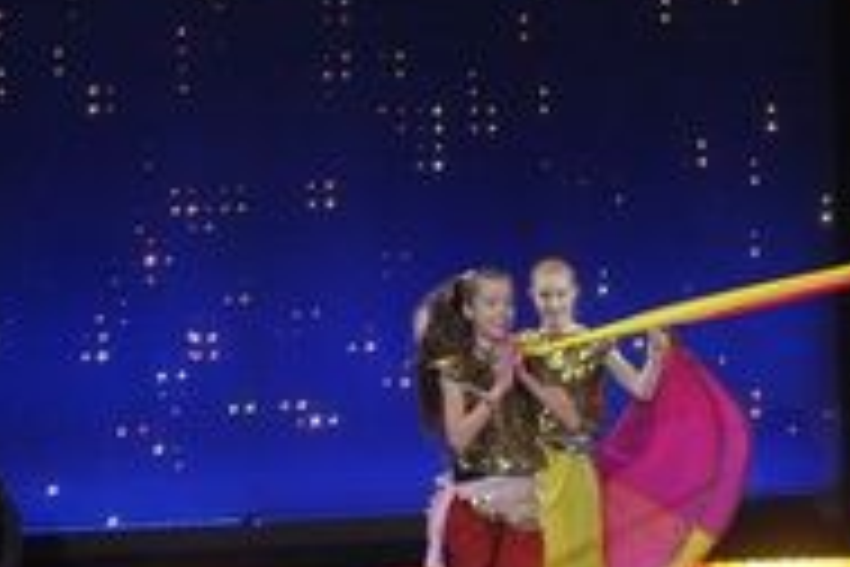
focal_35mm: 392
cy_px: 25
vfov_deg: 3.5
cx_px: 1354
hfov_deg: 5.2
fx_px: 9255
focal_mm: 116
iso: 2500
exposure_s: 1/250
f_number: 4
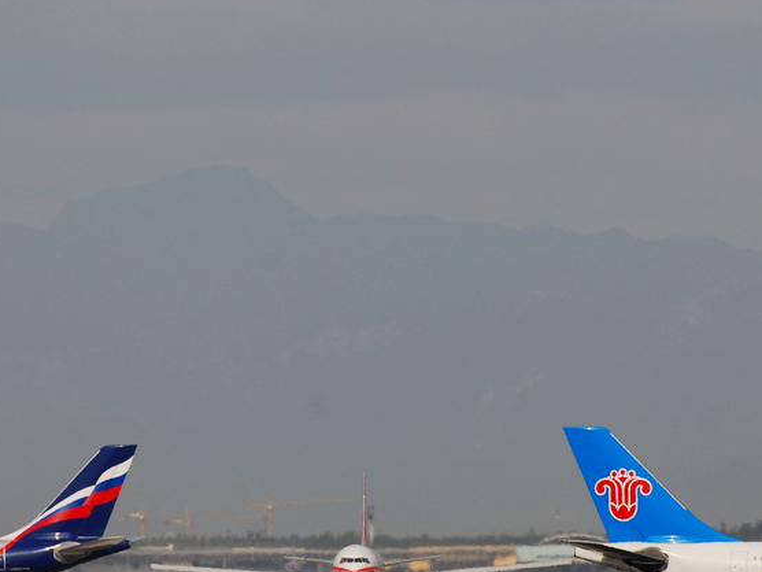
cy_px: 243
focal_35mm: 570
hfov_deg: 3.5
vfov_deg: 2.6
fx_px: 12547
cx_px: 391
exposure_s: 1/400
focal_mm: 220
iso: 100
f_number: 11
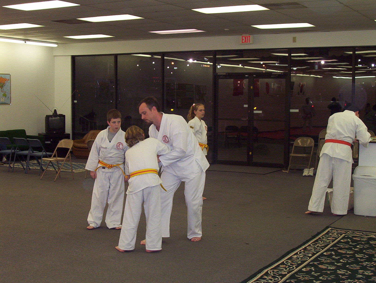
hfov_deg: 29.3
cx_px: 188
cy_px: 142
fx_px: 719
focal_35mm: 66
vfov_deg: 22.3
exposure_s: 1/80.5
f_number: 3.26
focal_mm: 8.74
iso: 140
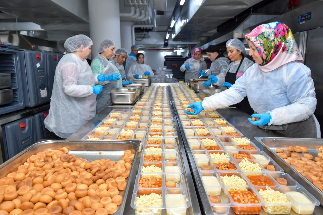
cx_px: 162
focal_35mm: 24
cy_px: 108
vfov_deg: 53.1
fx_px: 215
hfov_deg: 73.7
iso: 1000
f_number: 5.6
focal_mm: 24
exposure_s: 1/250
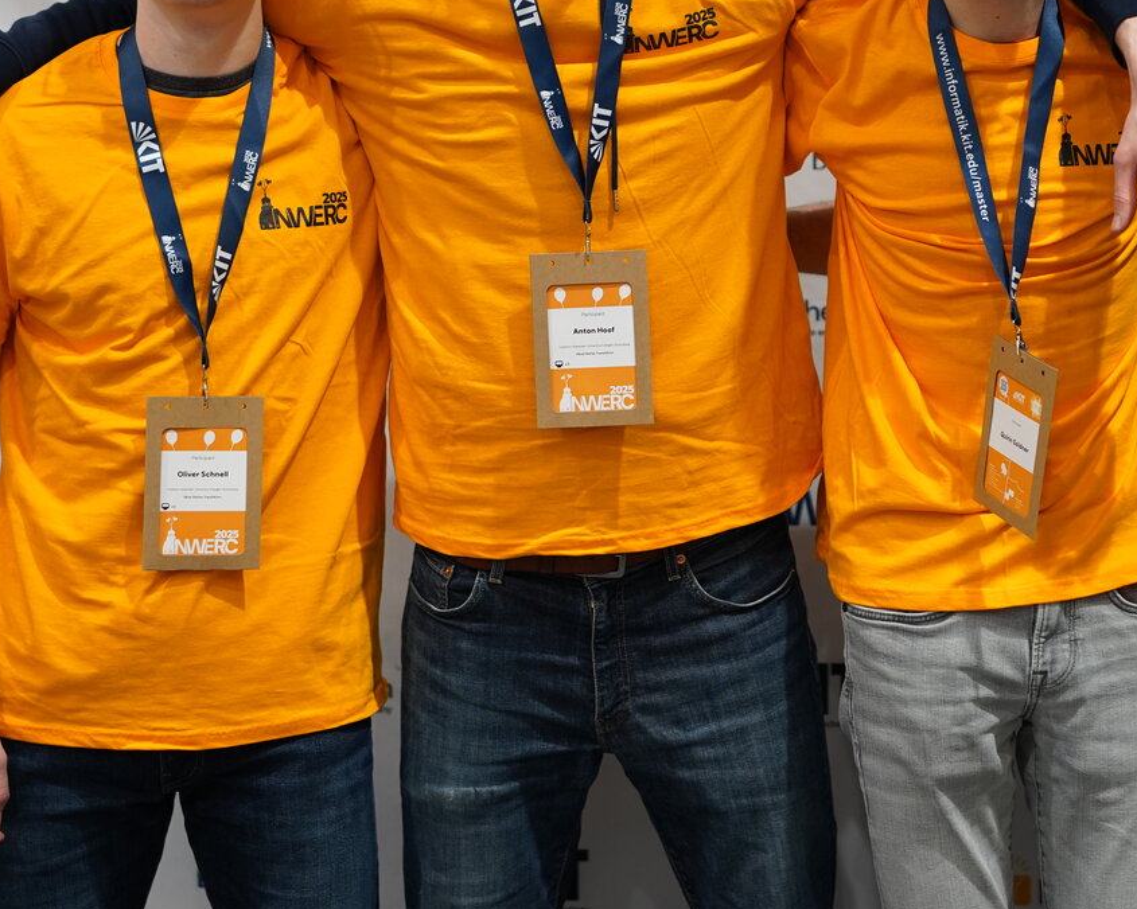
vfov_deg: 17.0
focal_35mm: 90
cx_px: 767
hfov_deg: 21.2
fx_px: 3029
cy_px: 222
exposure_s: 1/125
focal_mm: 50
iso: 640
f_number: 1.8
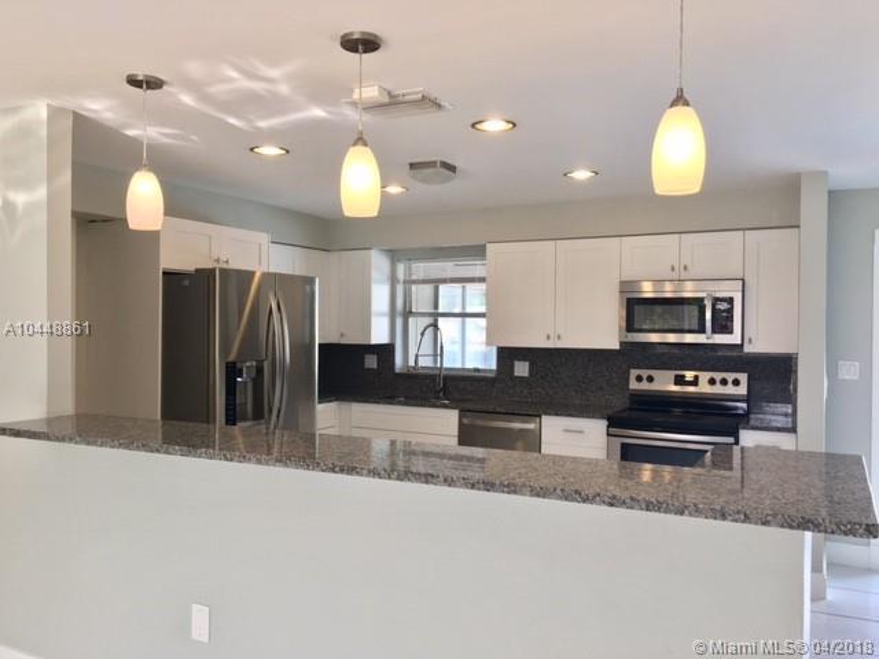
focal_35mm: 29
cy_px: 330
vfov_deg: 48.2
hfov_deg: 61.7
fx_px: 736
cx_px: 440
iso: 32
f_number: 2.2
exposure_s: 1/60
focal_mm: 4.15
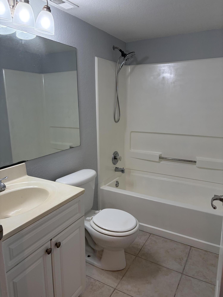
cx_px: 112
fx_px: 223
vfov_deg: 67.3
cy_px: 148
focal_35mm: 26
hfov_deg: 53.1
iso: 125
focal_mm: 5.96
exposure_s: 1/147
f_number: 1.6
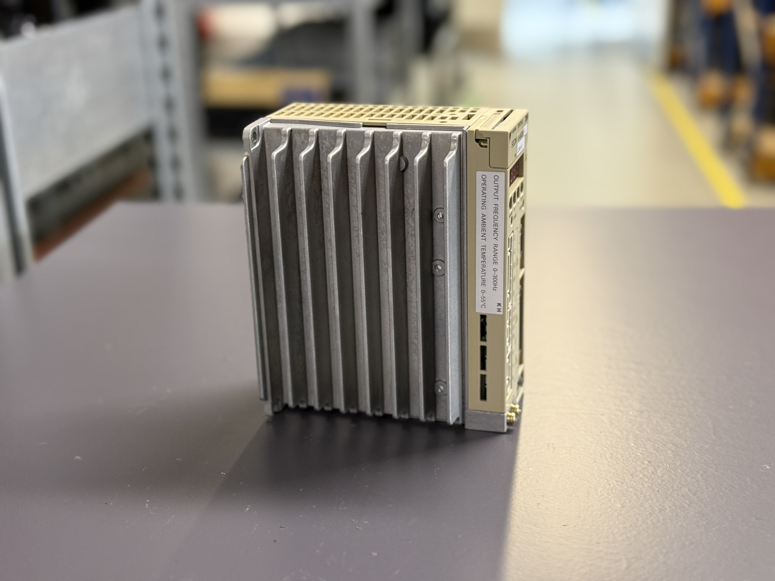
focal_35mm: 48
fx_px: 1075
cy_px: 290
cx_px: 388
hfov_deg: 39.7
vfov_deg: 30.3
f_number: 1.78
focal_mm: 6.76
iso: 200
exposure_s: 1/33
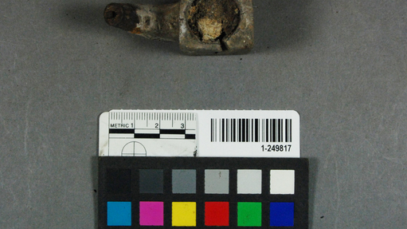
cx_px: 193
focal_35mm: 81
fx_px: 874
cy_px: 86
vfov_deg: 14.9
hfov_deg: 26.2
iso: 1600
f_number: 25
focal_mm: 48
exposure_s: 1/40
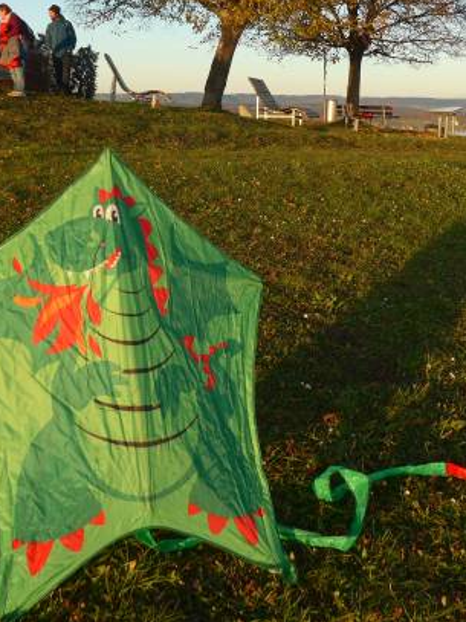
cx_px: 234
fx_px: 790
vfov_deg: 42.1
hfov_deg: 32.9
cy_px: 186
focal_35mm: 44
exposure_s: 1/320
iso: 80
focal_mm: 6
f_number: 2.8
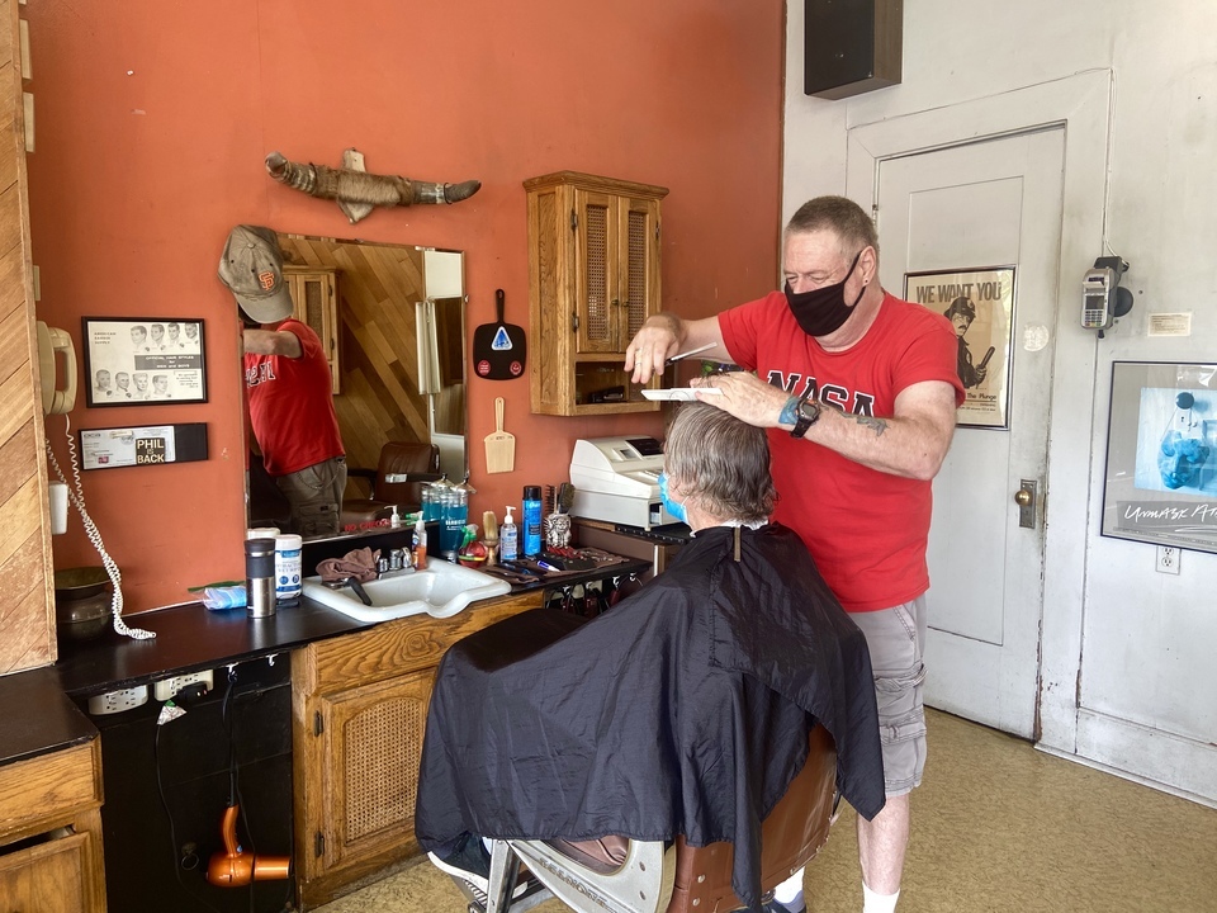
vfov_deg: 53.1
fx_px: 914
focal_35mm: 26
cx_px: 608
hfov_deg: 67.3
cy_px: 456
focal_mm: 4.25
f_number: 1.8
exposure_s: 1/60
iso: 80
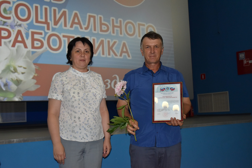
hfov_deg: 38.9
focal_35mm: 51
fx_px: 357
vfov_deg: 26.5
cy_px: 84
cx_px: 126
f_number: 4.5
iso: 1400
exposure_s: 1/125
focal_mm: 34
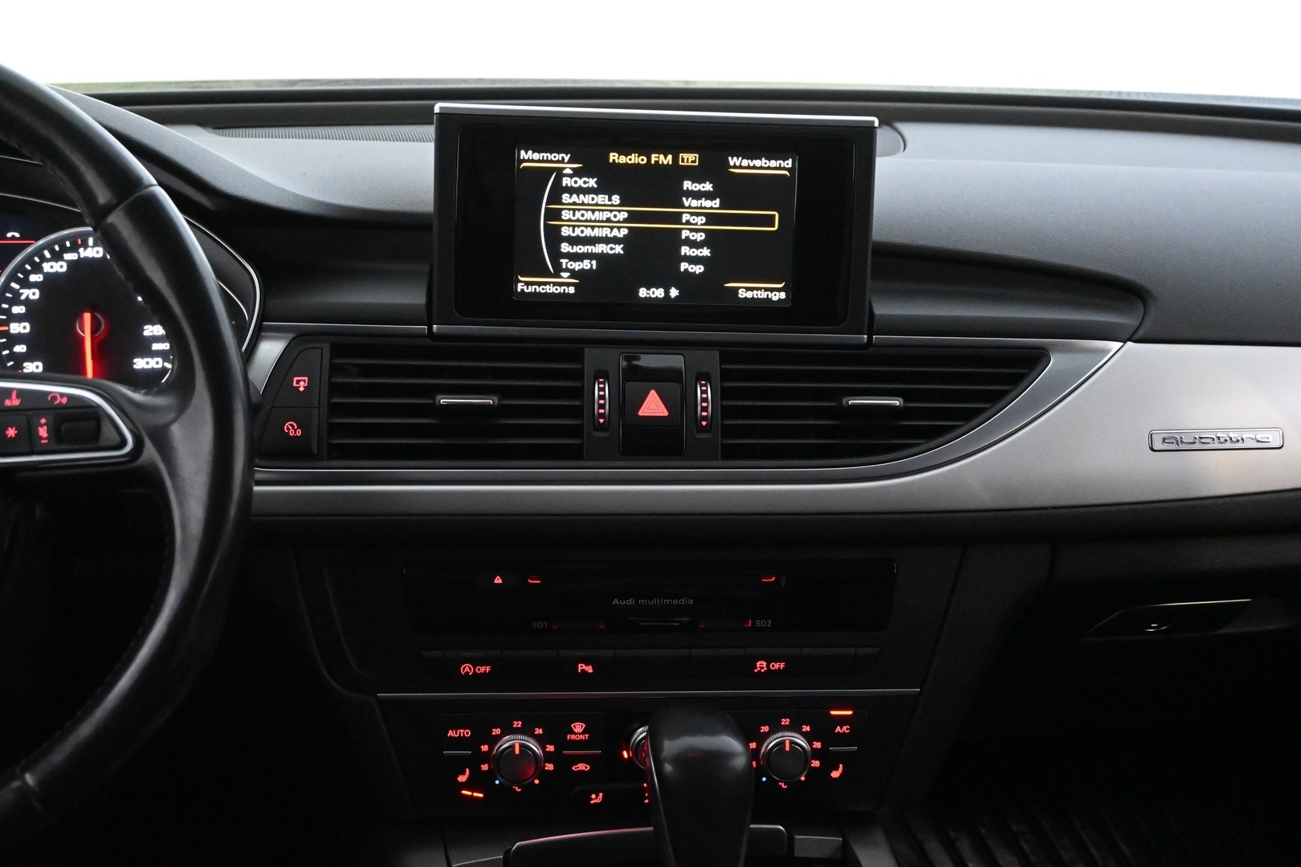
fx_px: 1843
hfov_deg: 38.9
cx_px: 650
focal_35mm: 51
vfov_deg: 26.5
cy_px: 434
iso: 9000
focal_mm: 34
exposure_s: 1/50
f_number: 5
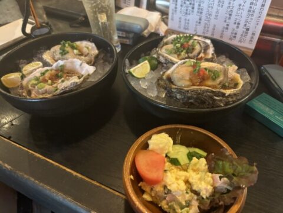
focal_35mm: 26
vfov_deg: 53.1
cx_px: 142
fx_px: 213
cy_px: 106
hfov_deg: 67.3
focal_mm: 5.96
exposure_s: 1/30
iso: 640
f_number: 1.6
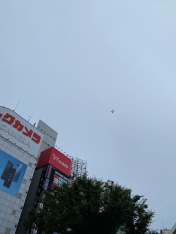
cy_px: 117
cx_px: 88
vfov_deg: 67.3
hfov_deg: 53.1
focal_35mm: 26
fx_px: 176
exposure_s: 1/1218
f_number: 1.8
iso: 32
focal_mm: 4.25
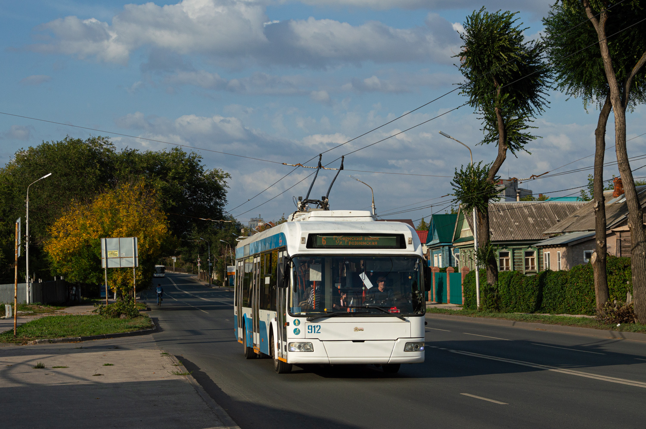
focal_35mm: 52
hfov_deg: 37.9
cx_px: 323
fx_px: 941
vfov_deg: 25.7
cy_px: 214
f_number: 7.1
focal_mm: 35
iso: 100
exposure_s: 1/1000
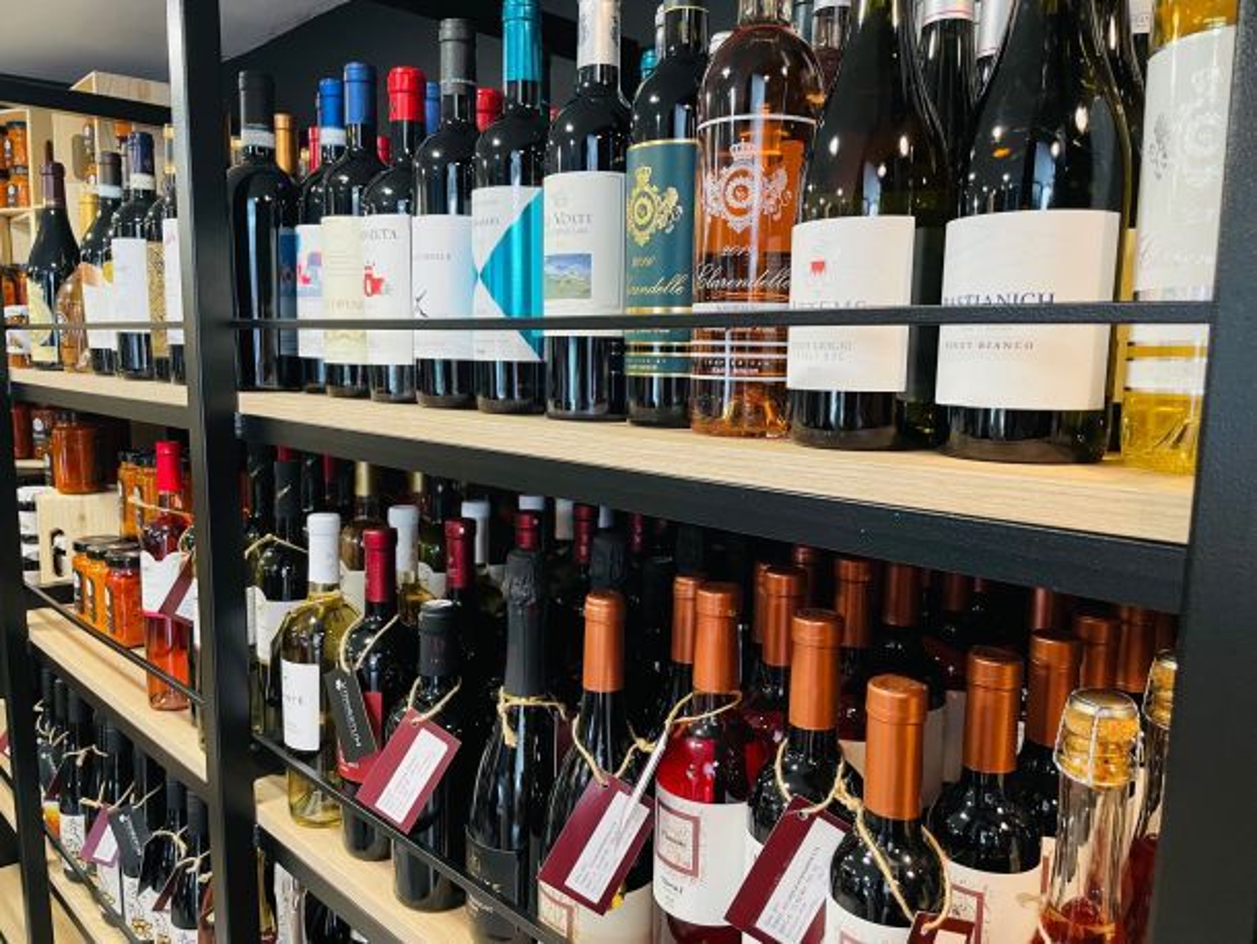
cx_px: 628
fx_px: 945
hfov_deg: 67.3
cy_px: 472
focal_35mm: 26
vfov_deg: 53.1
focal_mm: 4.2
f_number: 1.6
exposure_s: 1/50
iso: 250
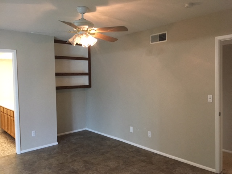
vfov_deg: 48.2
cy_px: 87
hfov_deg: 61.7
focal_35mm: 29
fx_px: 194
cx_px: 116
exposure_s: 1/30
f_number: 2.2
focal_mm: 4.15
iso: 200
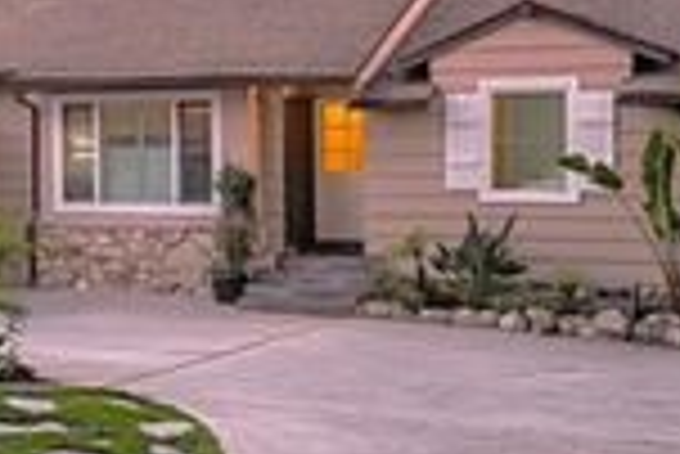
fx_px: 1437
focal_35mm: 76
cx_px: 149
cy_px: 200
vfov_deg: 18.0
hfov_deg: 26.2
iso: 640
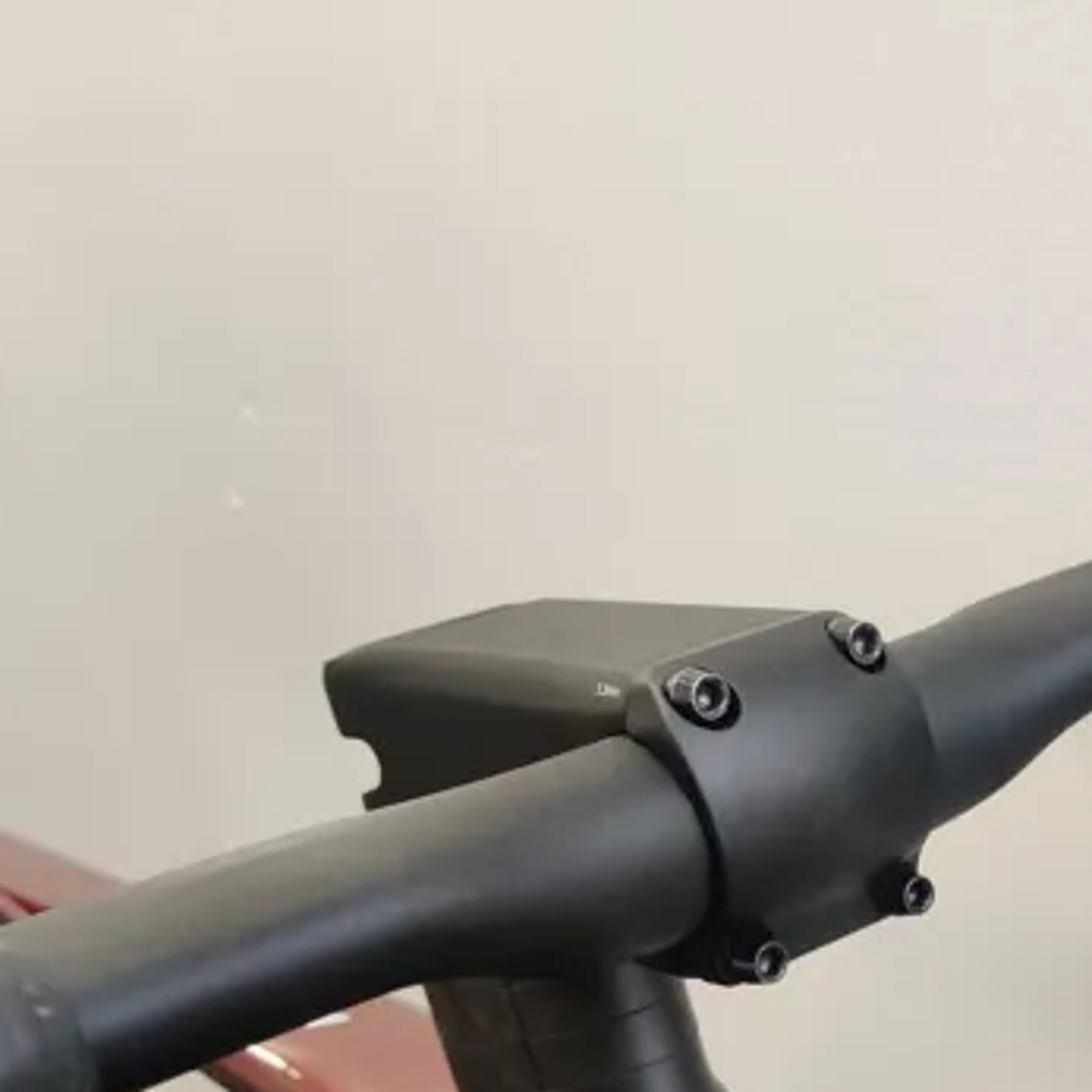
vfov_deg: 30.1
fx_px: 1963
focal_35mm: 55
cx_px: 837
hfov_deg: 30.5
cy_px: 932
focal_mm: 4.75
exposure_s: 1/50
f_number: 1.65
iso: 500
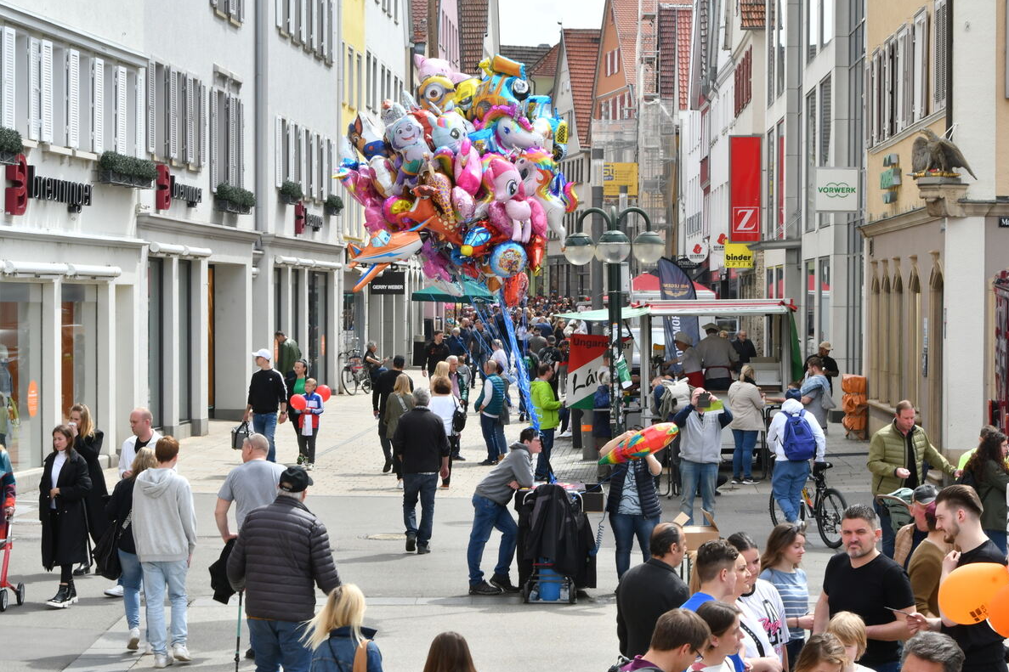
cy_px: 336
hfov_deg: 21.7
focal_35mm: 94
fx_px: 2634
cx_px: 509
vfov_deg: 14.5
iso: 400
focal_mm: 62
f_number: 18
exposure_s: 1/125
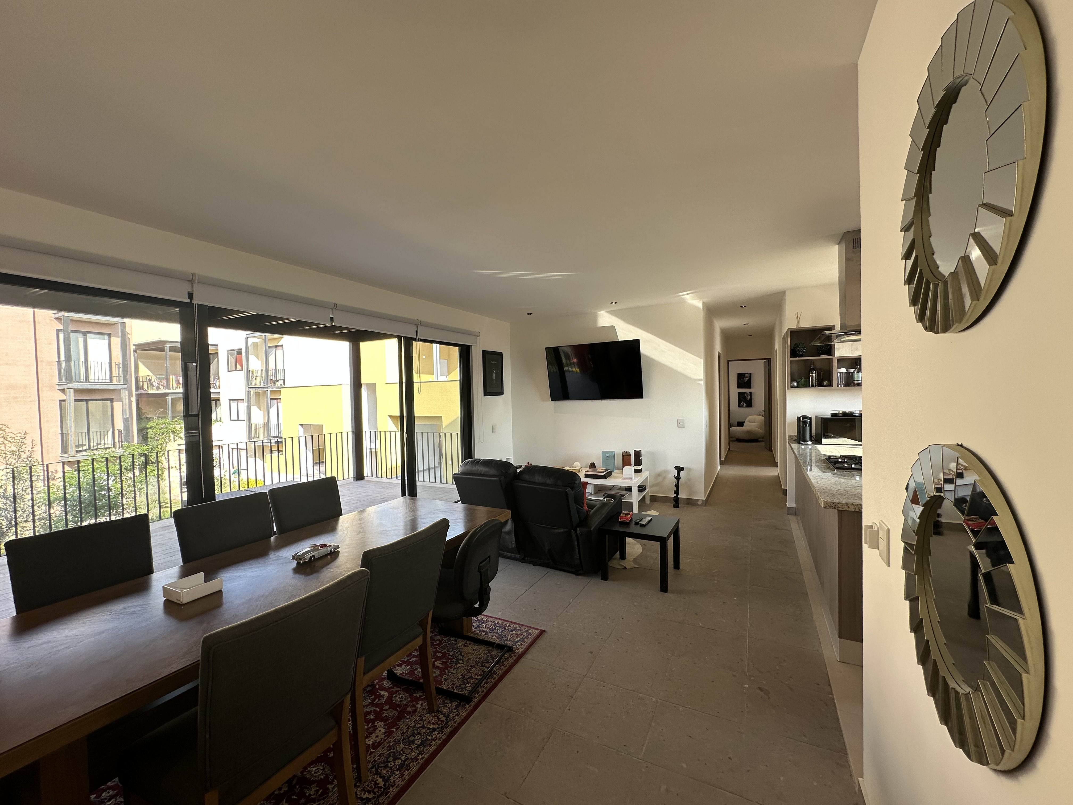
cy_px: 402
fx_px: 434
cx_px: 536
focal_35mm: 14
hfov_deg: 102.1
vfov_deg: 85.7
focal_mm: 2.22
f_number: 2.2
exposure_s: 1/126
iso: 40
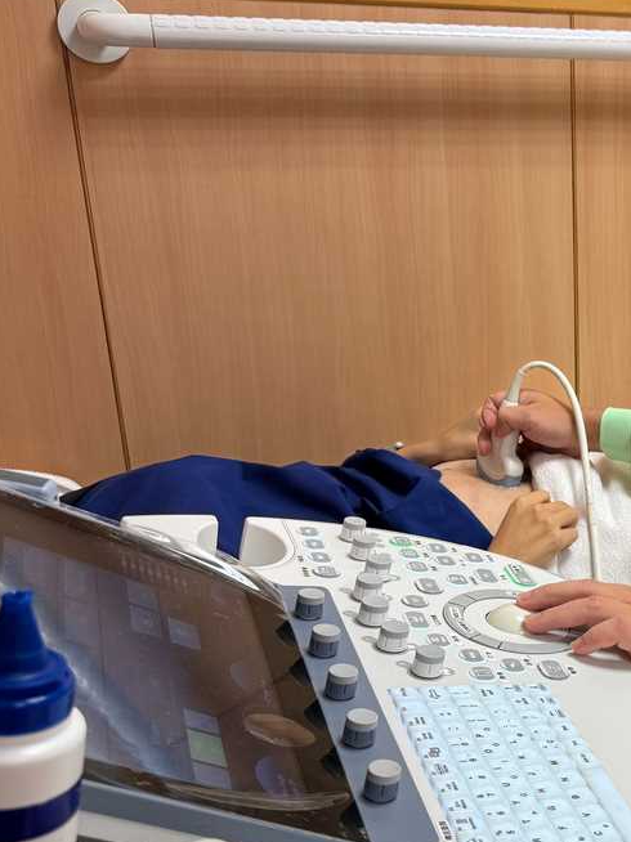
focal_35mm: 47
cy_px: 480
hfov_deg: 27.5
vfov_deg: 40.4
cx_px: 737
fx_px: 1143
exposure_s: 1/112
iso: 100
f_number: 1.78
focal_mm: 6.76
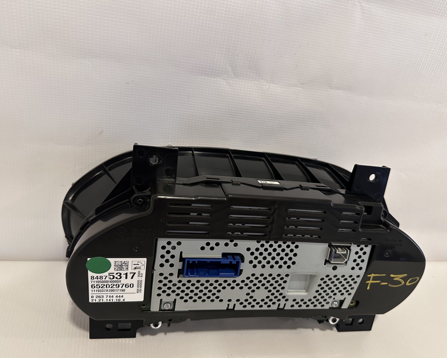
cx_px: 234
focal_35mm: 26
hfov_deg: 66.0
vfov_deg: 54.9
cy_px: 182
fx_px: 344
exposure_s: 1/60
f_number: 1.78
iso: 320
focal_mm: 6.86
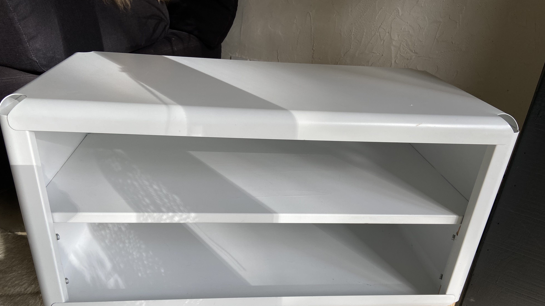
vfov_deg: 39.8
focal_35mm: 29
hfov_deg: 66.1
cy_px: 196
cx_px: 271
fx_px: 419
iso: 32
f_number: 1.8
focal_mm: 4.25
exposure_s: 1/219
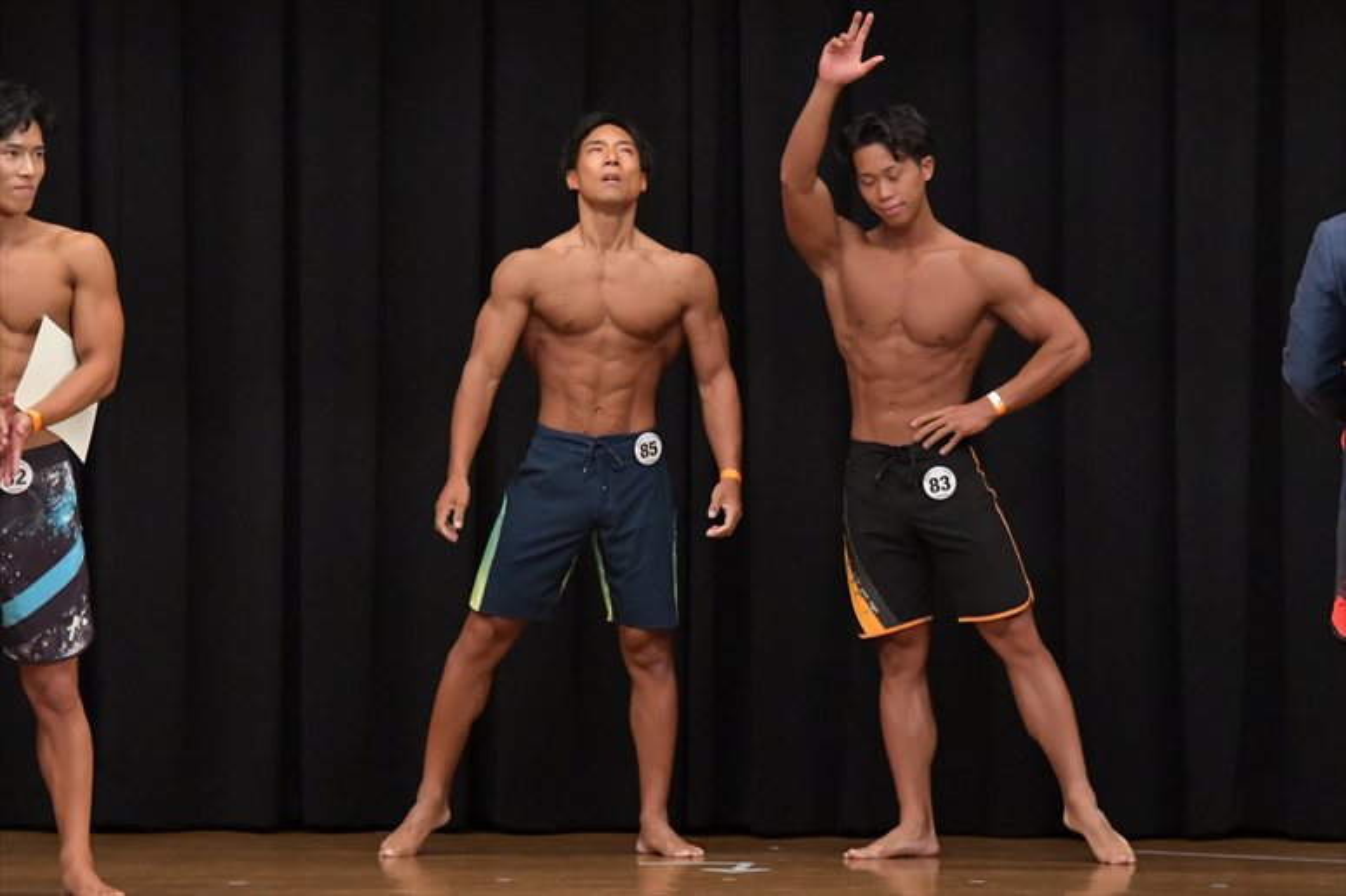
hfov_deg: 8.1
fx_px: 9530
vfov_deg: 5.4
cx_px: 673
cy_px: 448
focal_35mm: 255
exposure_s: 1/400
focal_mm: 170
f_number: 5.6
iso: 6400
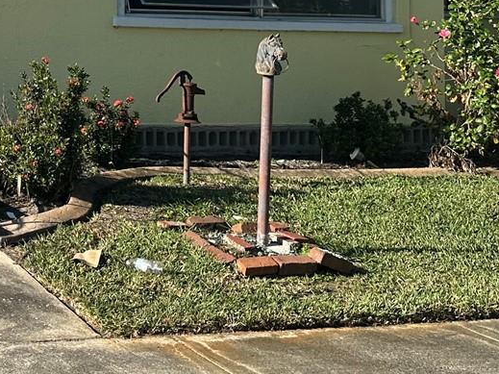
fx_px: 1066
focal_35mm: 74
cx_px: -112
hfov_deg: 23.8
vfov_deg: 18.8
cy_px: -80
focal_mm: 6.86
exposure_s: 1/2882
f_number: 1.78
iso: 80
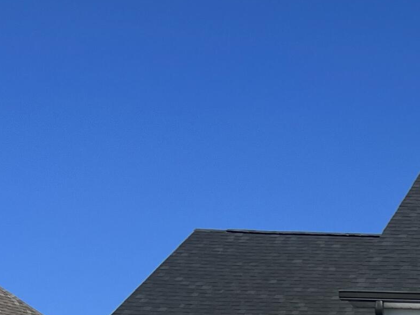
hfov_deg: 16.4
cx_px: 762
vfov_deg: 14.2
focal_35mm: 100
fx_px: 1213
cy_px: 410
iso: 50
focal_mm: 5.7
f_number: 1.5
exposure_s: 1/6993
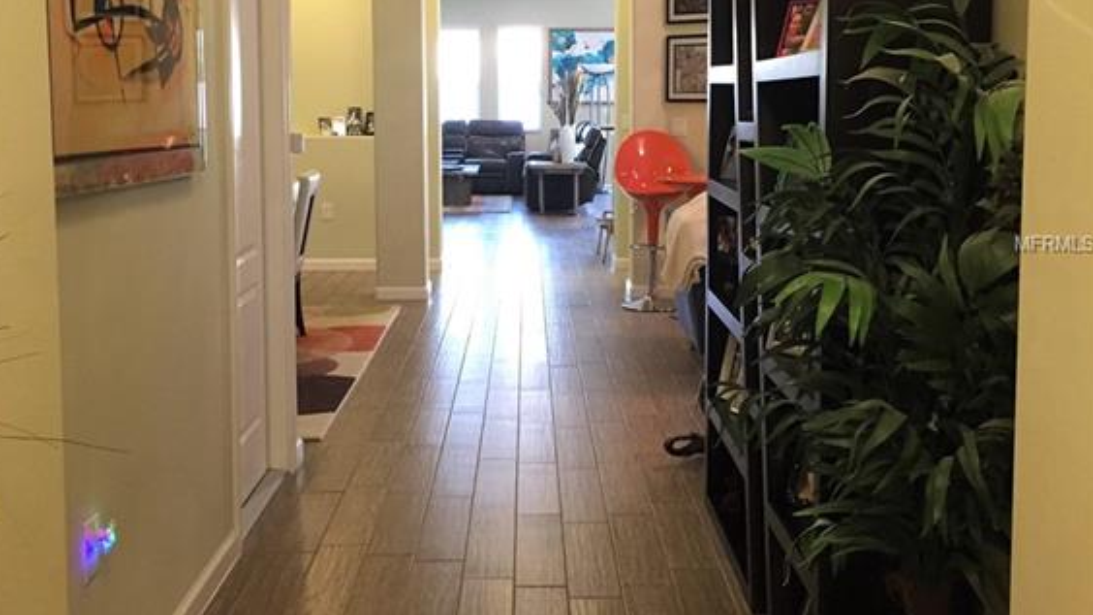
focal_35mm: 43
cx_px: 545
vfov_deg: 27.6
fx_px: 1246
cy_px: 244
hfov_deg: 47.4
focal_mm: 4.15
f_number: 2.2
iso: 125
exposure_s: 1/30
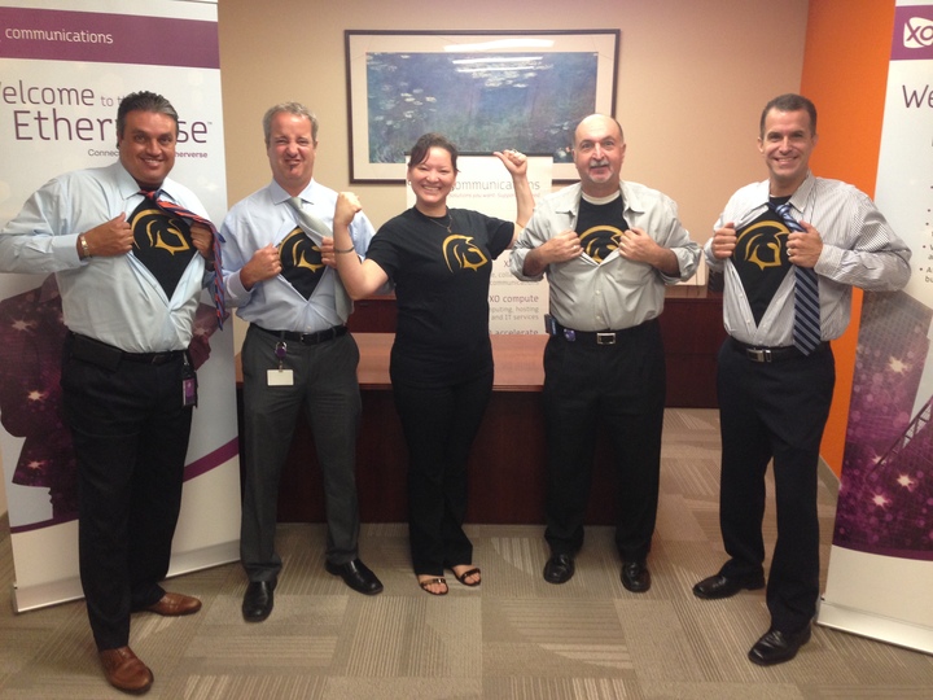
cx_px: 466
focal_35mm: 33
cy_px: 350
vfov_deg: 42.9
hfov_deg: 55.4
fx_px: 889
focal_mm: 4.12
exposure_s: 1/20
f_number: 2.4
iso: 125
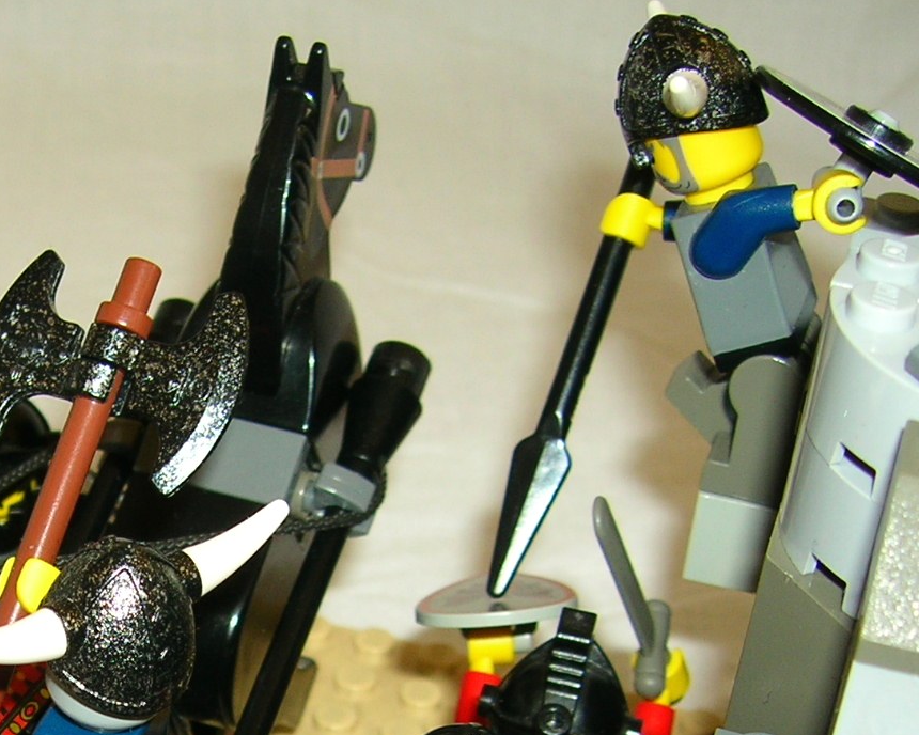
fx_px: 2149
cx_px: 81
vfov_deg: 18.8
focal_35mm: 79
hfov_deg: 23.5
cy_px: 750
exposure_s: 1/60.1
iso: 50
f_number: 2.9
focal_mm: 5.7
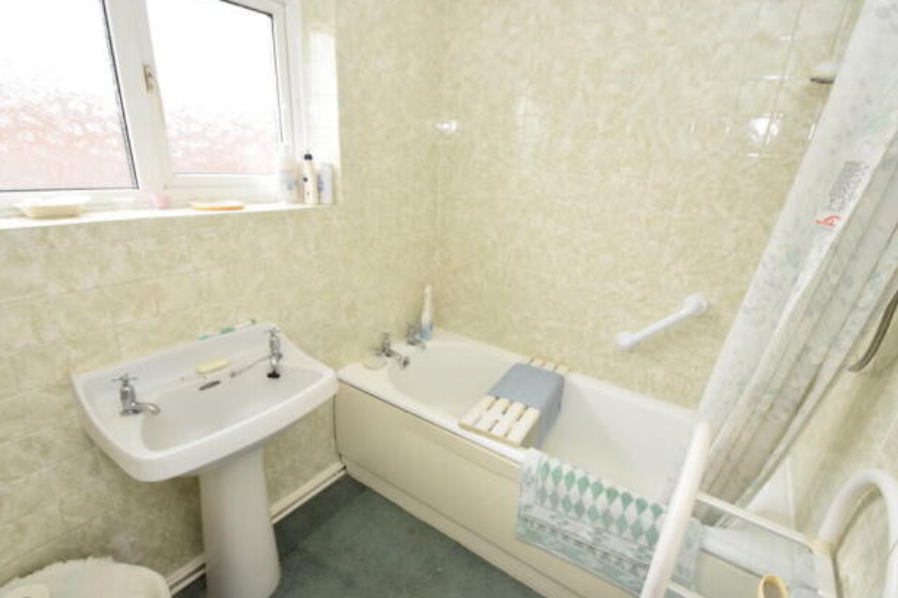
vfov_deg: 73.7
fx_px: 399
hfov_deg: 96.7
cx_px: 464
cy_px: 312
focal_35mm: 16
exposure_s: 1/125
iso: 640
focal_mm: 10
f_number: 5.6
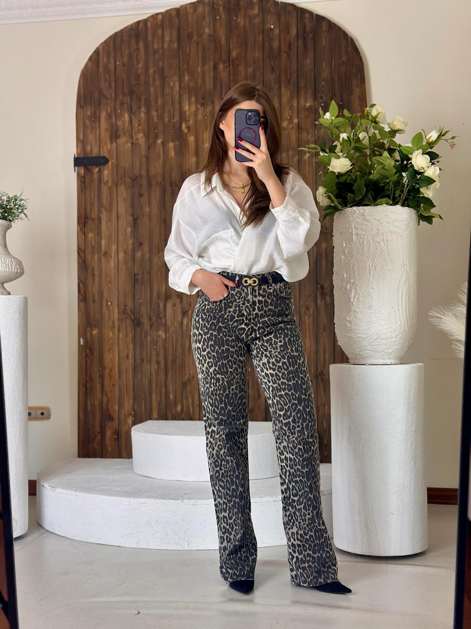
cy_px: 314
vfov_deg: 39.7
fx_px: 871
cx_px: 236
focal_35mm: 48
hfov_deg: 30.3
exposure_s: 1/345
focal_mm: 6.86
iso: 80
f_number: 1.78
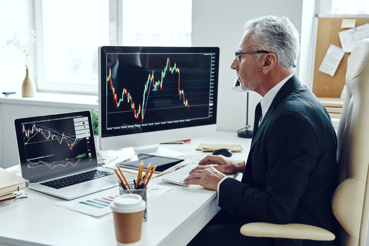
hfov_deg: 43.6
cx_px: 184
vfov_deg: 29.9
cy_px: 123
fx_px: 461
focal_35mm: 45
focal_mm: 45
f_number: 2.8
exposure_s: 1/100
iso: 500
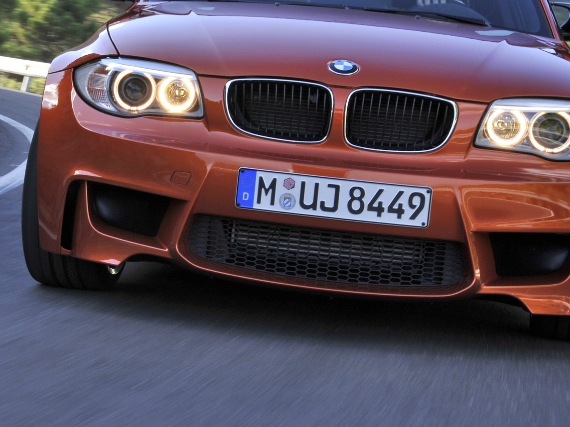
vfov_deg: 14.1
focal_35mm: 105
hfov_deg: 18.6
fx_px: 1729
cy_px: 119
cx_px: 127
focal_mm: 50
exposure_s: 1/40
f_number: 22
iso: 400
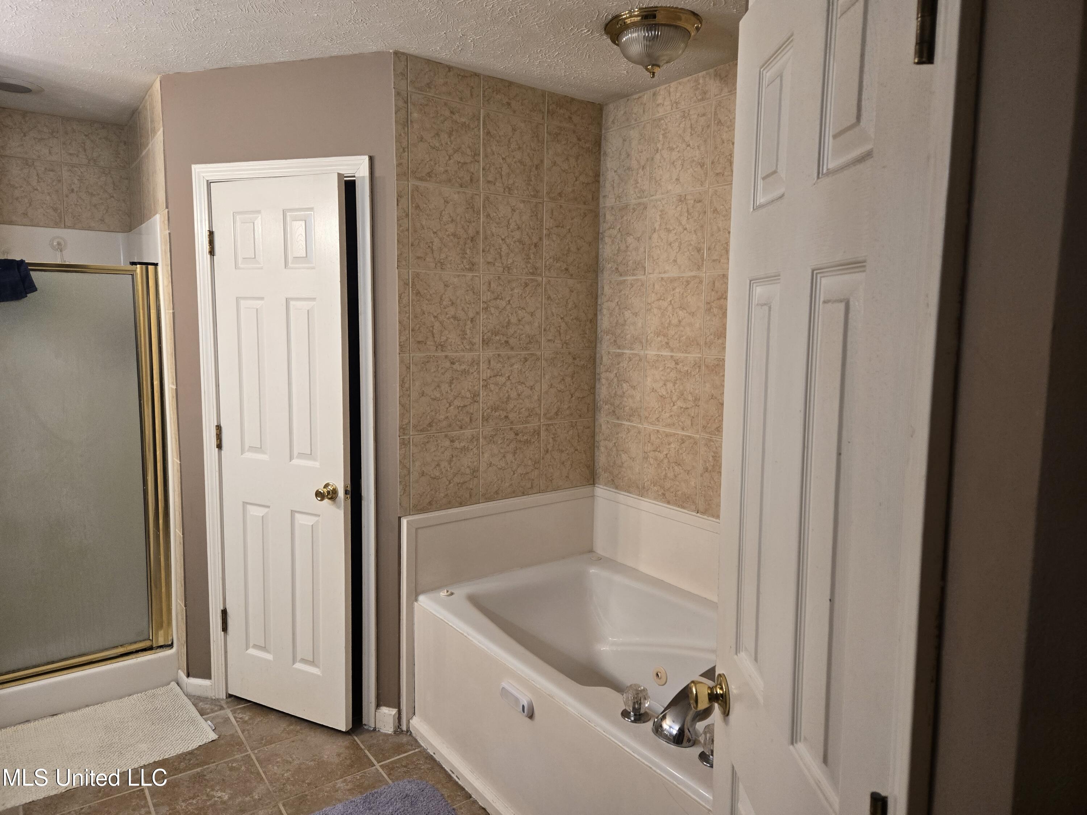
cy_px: 408
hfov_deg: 73.9
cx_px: 544
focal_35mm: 23
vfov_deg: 58.9
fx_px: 722
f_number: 1.8
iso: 160
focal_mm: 5.4
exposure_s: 1/120
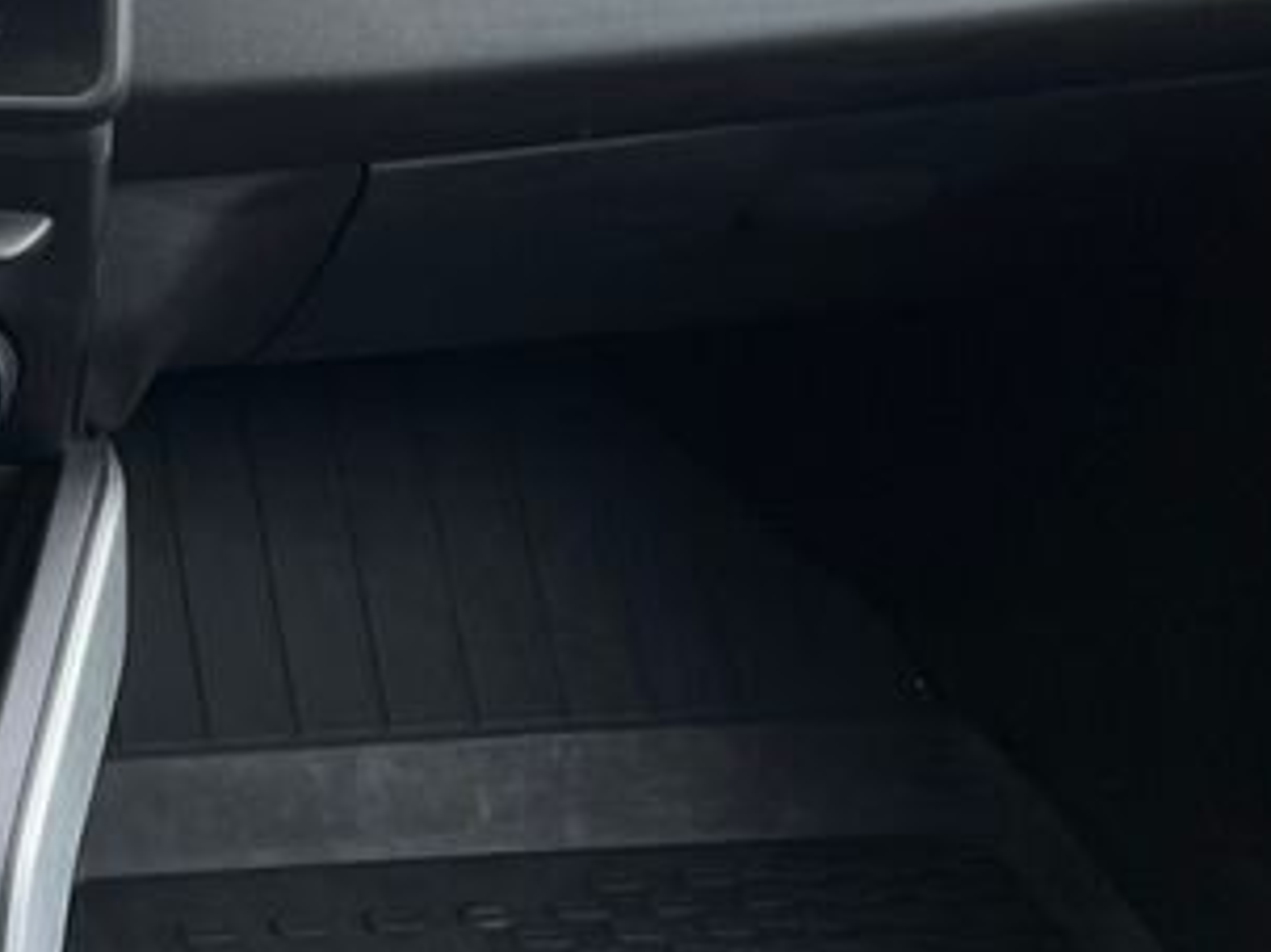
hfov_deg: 20.2
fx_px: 3230
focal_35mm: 88
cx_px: -415
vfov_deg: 16.4
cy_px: -38
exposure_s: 1/122
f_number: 1.6
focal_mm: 5.1
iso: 40
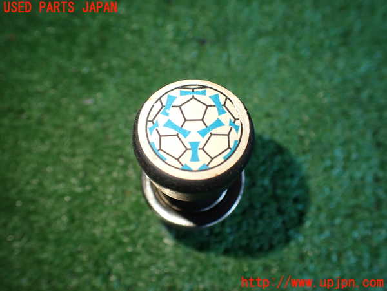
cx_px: 194
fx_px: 335
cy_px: 146
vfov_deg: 46.8
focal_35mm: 30
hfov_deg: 60.0
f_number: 2.3
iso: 250
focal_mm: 5.4
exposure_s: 1/125
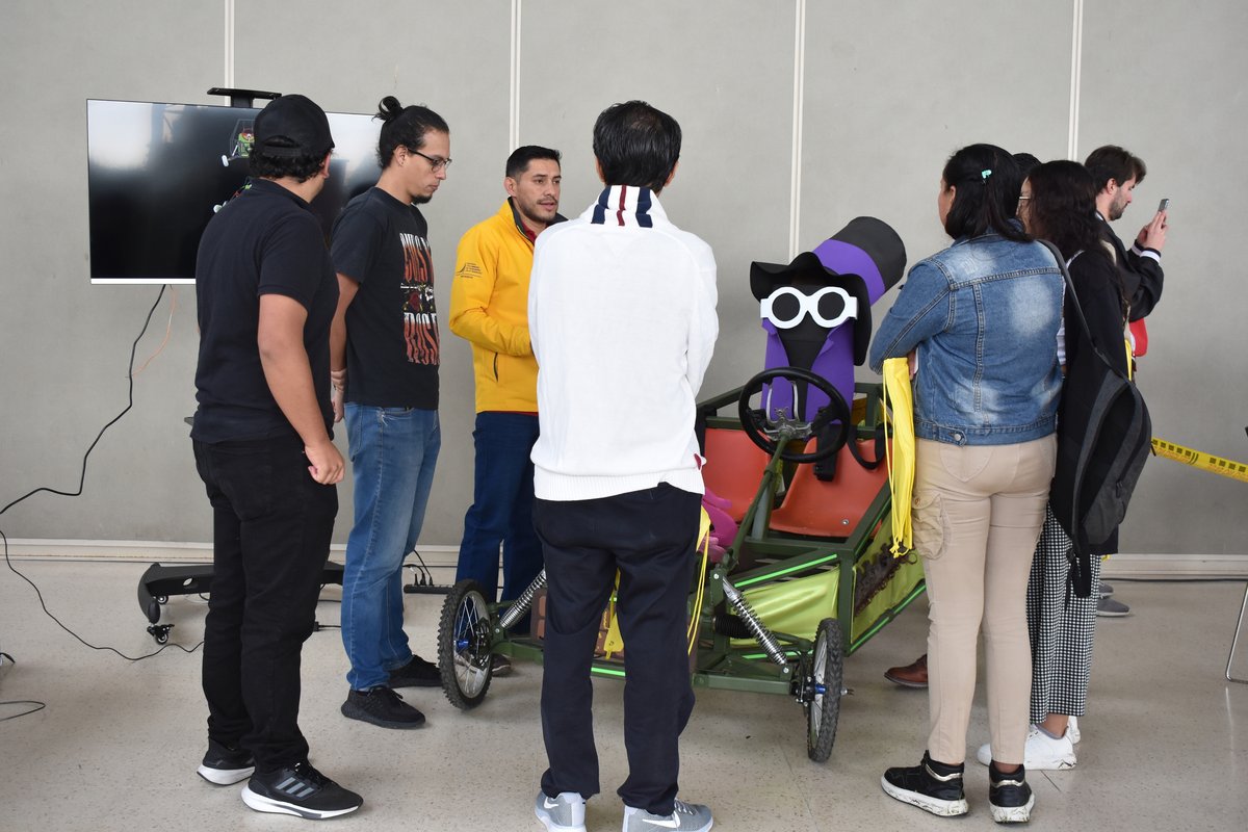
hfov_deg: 49.6
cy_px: 416
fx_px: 1352
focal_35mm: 39
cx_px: 624
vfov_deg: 34.2
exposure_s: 1/125
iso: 800
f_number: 5.6
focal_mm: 26
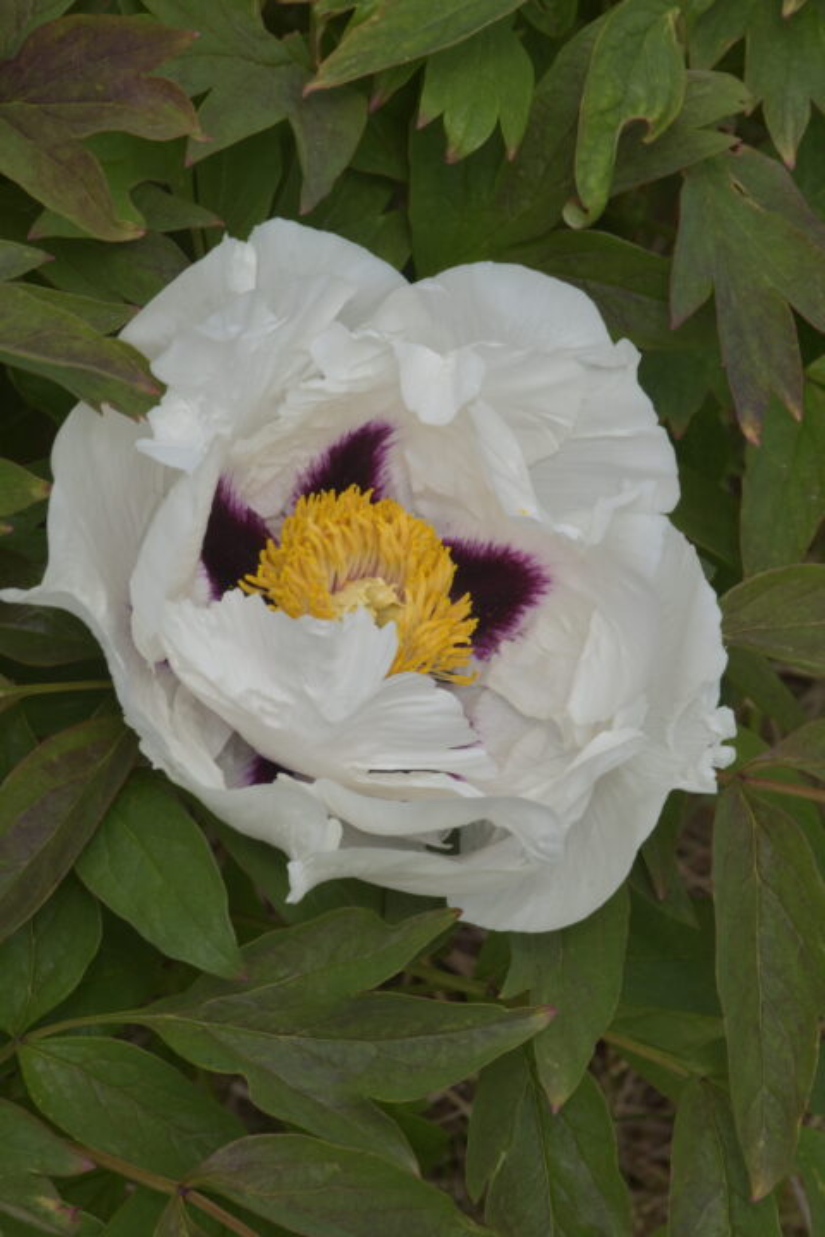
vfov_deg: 9.8
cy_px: 618
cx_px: 412
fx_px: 7218
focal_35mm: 210
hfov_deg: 6.5
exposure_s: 1/200
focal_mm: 140
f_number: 18
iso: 250
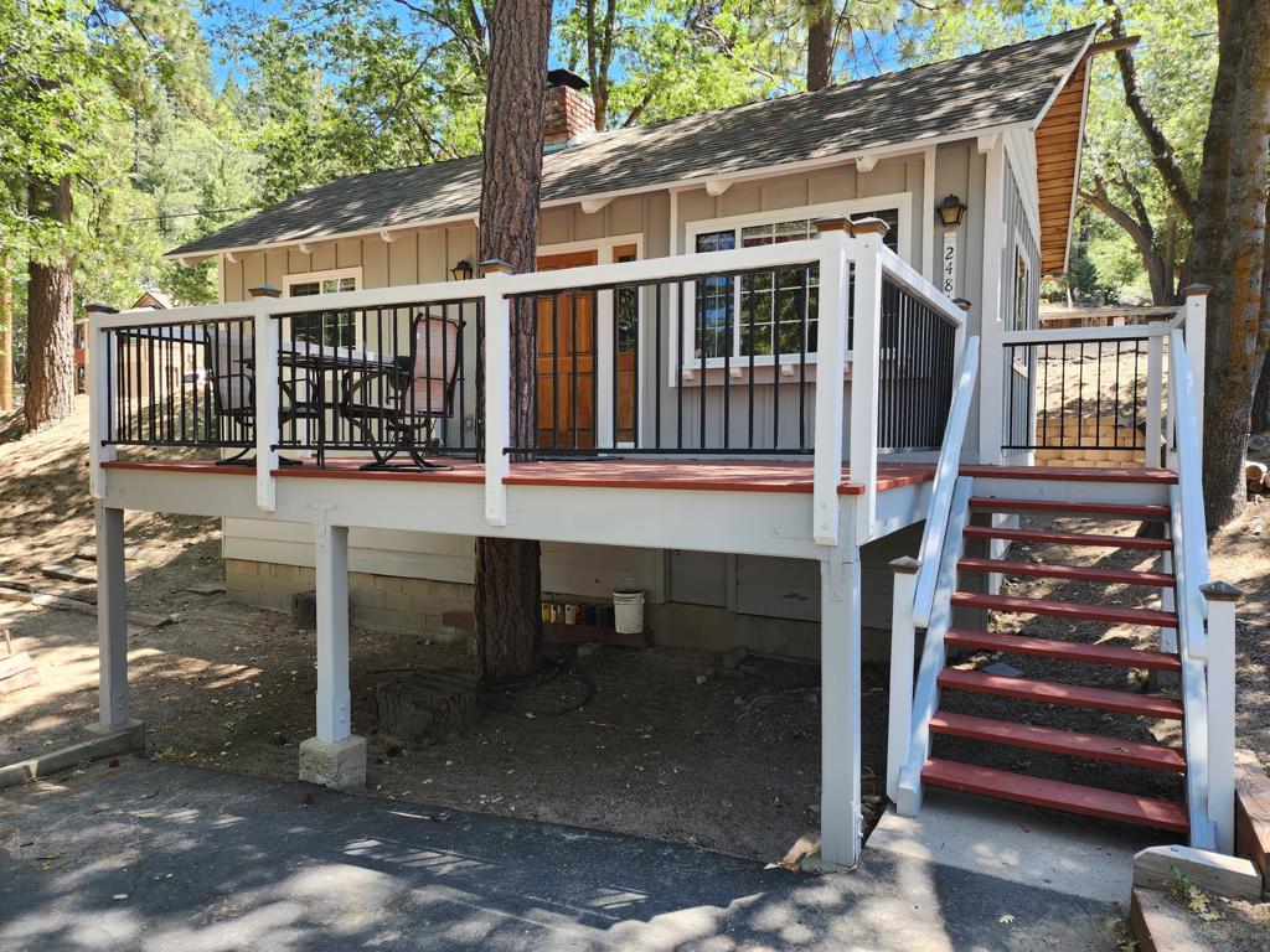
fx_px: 844
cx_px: 635
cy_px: 476
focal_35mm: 23
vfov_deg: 58.9
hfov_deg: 73.9
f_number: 1.8
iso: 32
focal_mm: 6.4
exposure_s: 1/180
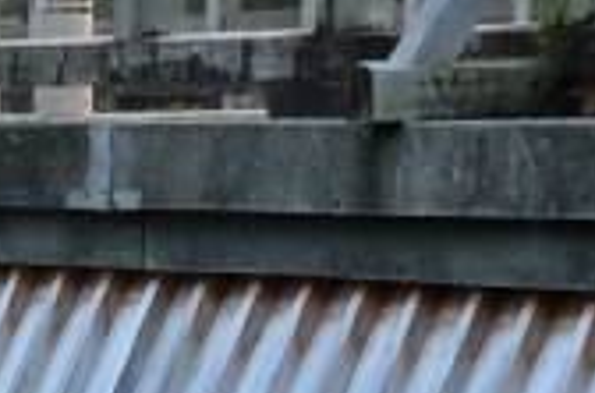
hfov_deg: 4.4
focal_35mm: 442
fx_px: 7285
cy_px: 728
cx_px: -1665
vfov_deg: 3.1
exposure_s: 1/15
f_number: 9
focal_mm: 38
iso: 100
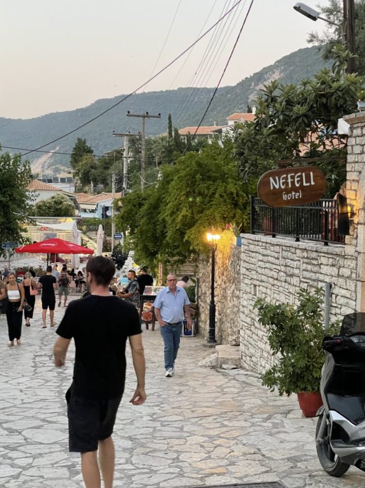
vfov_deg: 32.2
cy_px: 216
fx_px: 844
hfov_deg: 24.4
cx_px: 198
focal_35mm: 60
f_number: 2
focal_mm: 6
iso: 250
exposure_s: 1/76
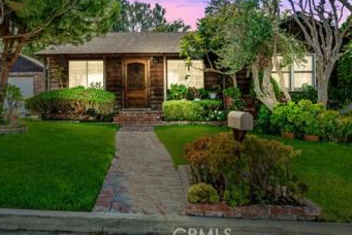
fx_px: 290
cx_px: 138
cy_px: 91
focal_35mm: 30
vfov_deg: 43.8
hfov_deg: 61.8
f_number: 14
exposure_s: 1/80
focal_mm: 15
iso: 250
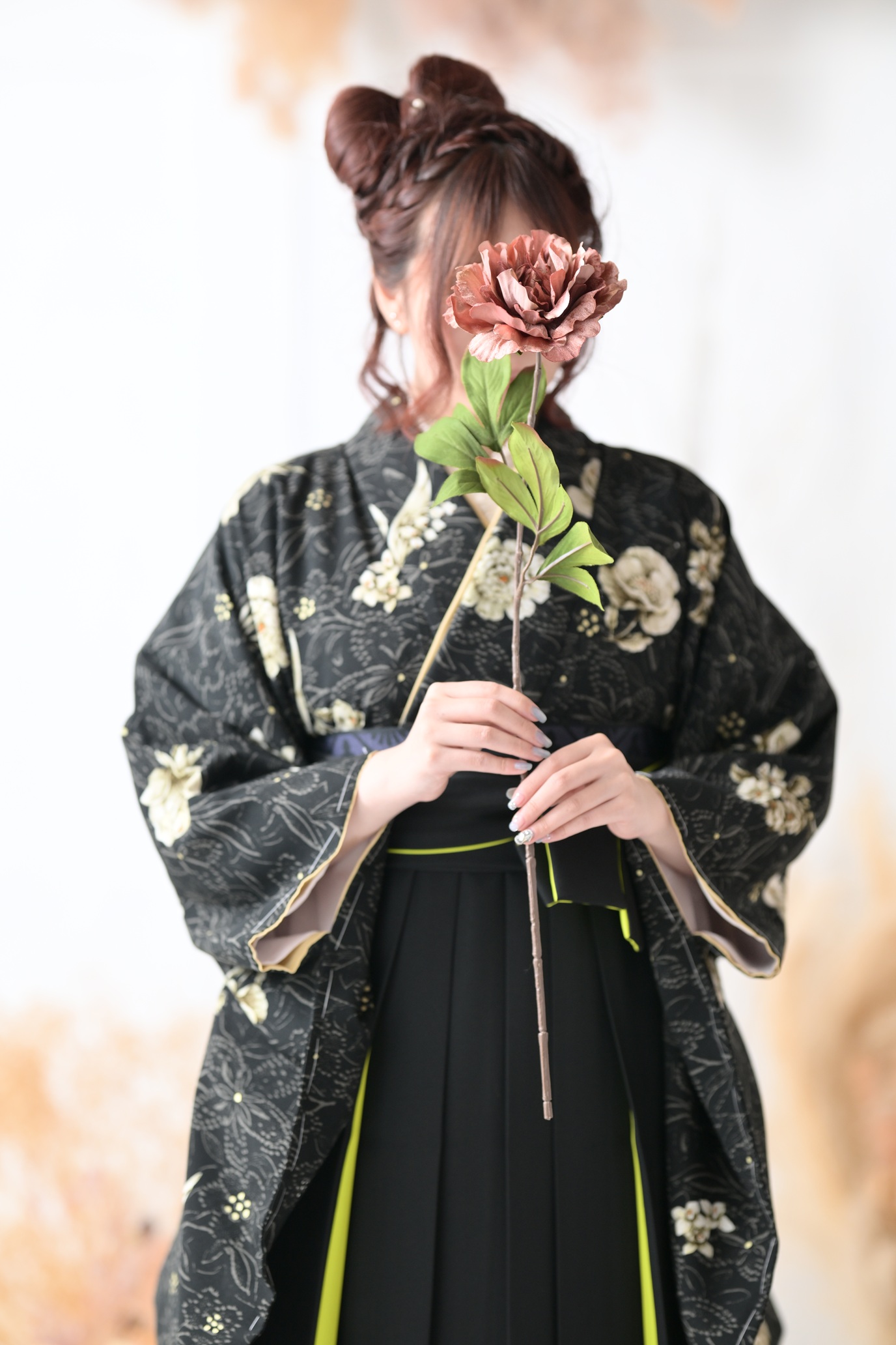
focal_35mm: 135
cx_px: 448
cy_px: 672
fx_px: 5040
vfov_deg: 15.2
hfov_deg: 10.2
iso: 250
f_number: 2
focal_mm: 135
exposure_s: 1/200
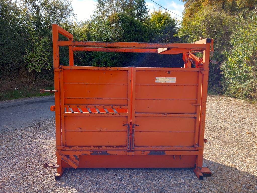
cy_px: 96
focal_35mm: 27
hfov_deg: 65.3
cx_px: 128
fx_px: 200
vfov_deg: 51.4
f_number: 1.8
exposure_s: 1/105
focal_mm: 4
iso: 20
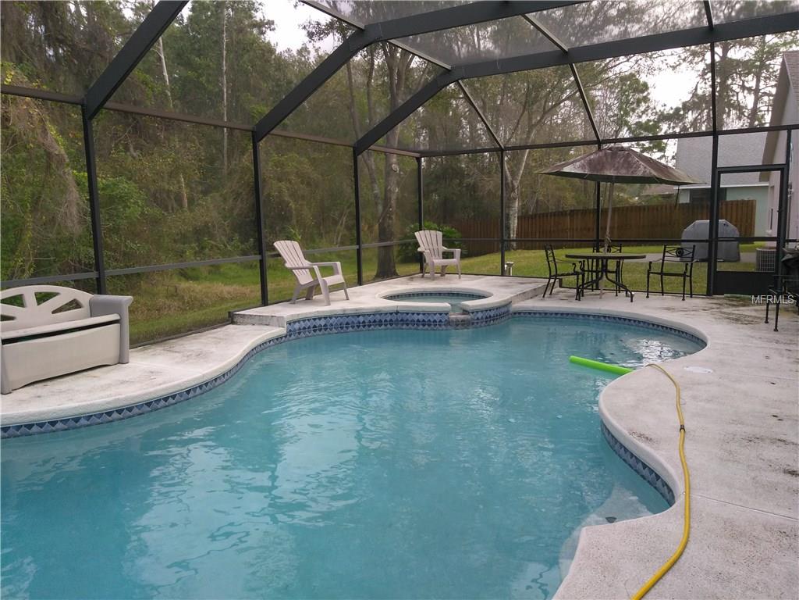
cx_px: 400
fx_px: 462
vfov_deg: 66.0
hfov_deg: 81.7
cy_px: 300
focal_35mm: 20
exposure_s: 1/120
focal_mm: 3.46
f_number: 2.2
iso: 107
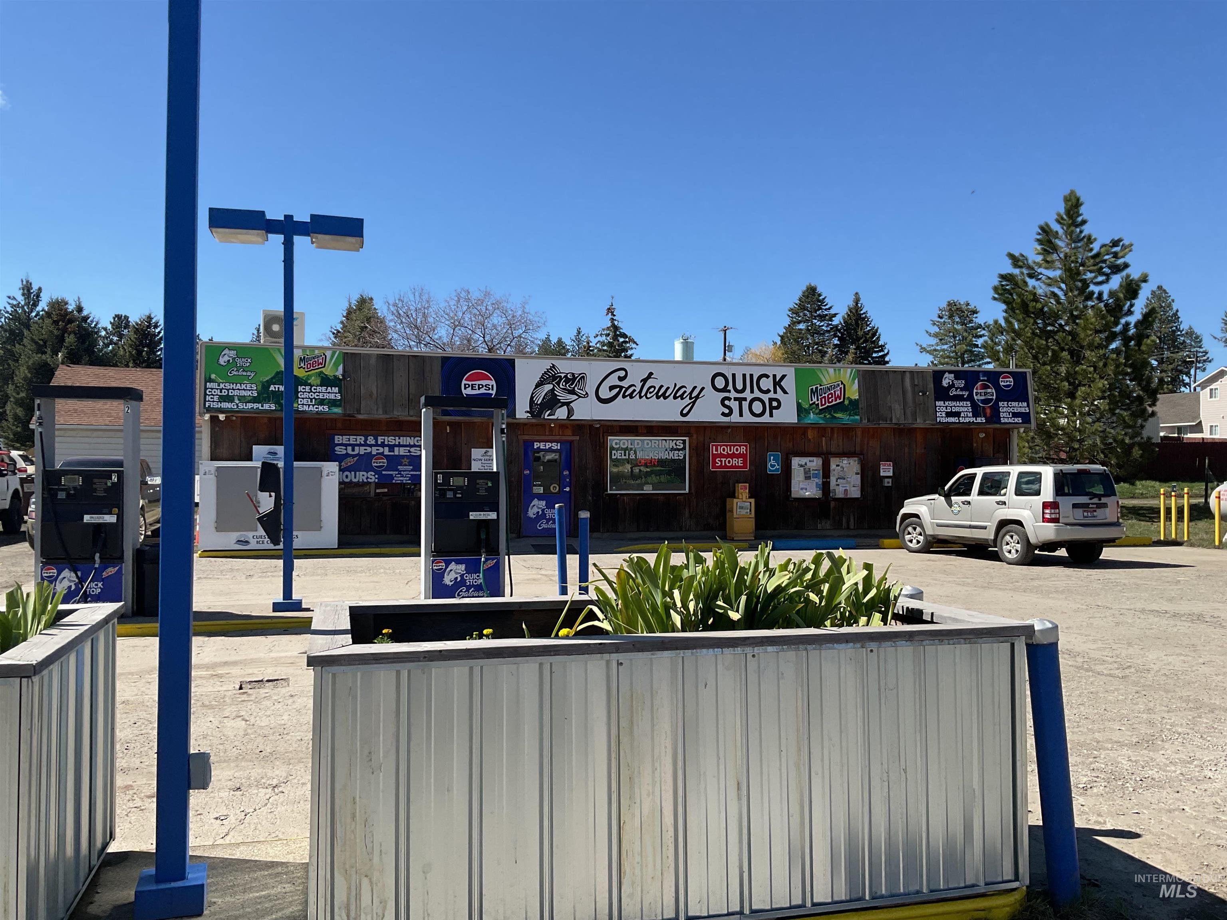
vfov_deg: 48.2
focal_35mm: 29
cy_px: 460
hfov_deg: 61.7
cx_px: 614
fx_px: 1028
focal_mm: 3
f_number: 1.8
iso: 16
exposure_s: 1/1675
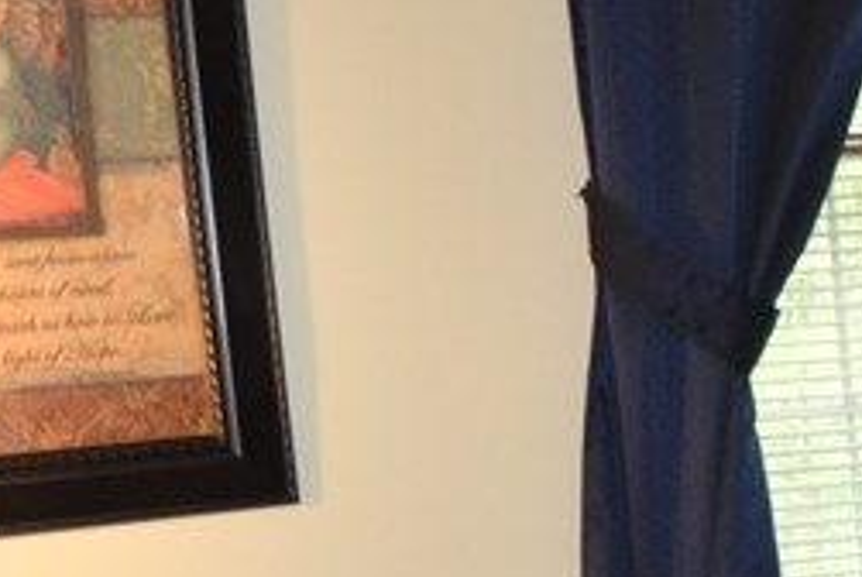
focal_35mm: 110
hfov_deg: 15.8
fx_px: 2641
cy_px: 629
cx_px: 1549
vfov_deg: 12.3
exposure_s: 1/60
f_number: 2.8
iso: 800
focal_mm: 17
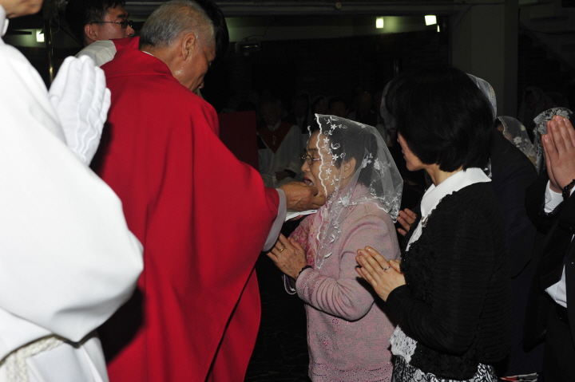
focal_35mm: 48
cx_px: 288
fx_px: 766
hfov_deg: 41.1
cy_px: 191
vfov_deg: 28.0
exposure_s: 1/60
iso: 200
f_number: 8
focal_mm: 48
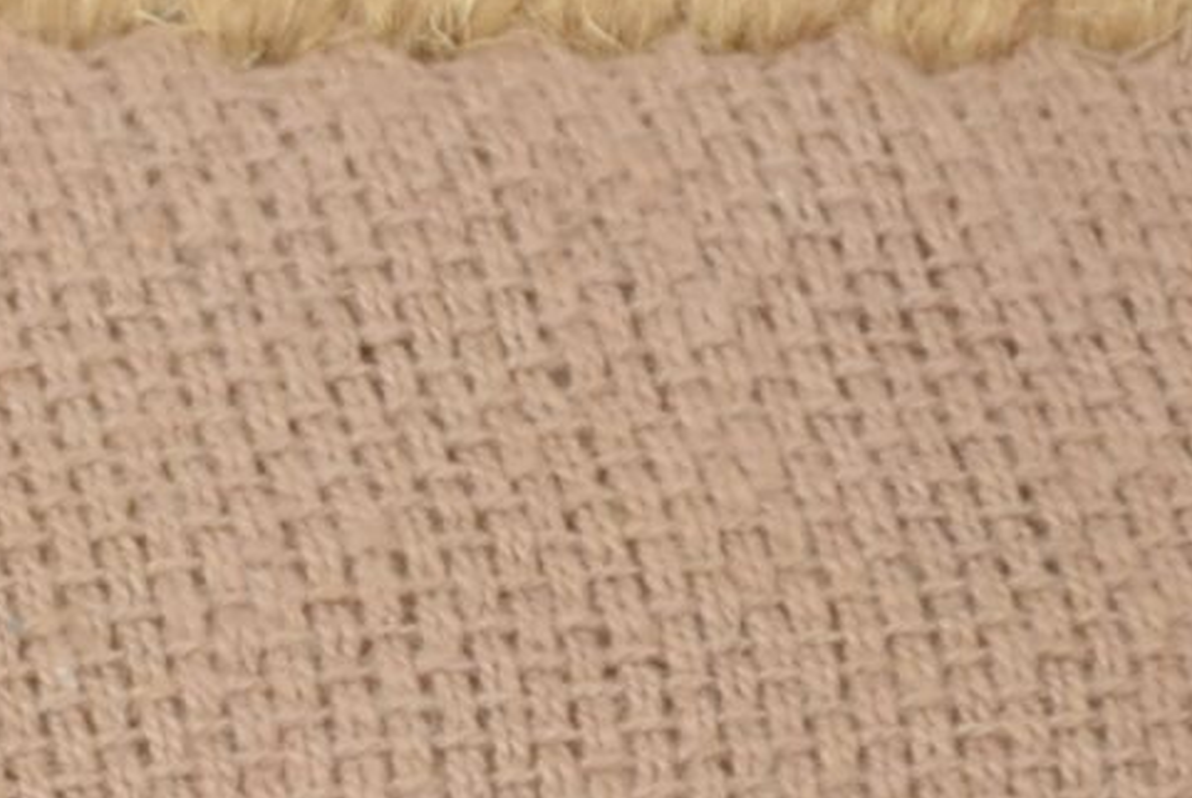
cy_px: 1497
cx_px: -1400
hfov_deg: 2.3
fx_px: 29375
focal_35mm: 886
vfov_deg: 1.6
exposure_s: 1/200
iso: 200
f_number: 7.1
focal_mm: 95
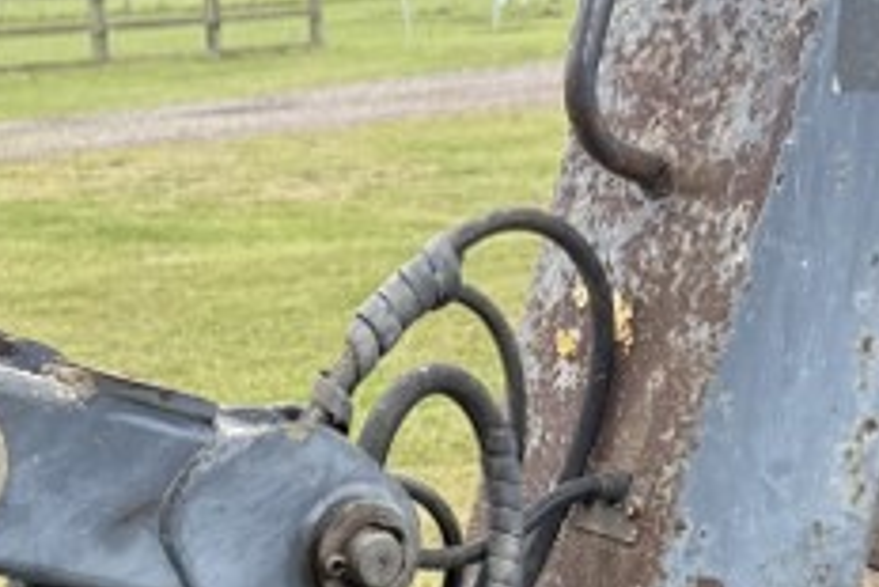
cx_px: 402
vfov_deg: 14.7
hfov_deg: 23.6
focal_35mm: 86
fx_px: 2101
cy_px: 913
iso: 80
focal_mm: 6.76
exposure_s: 1/689
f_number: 1.78
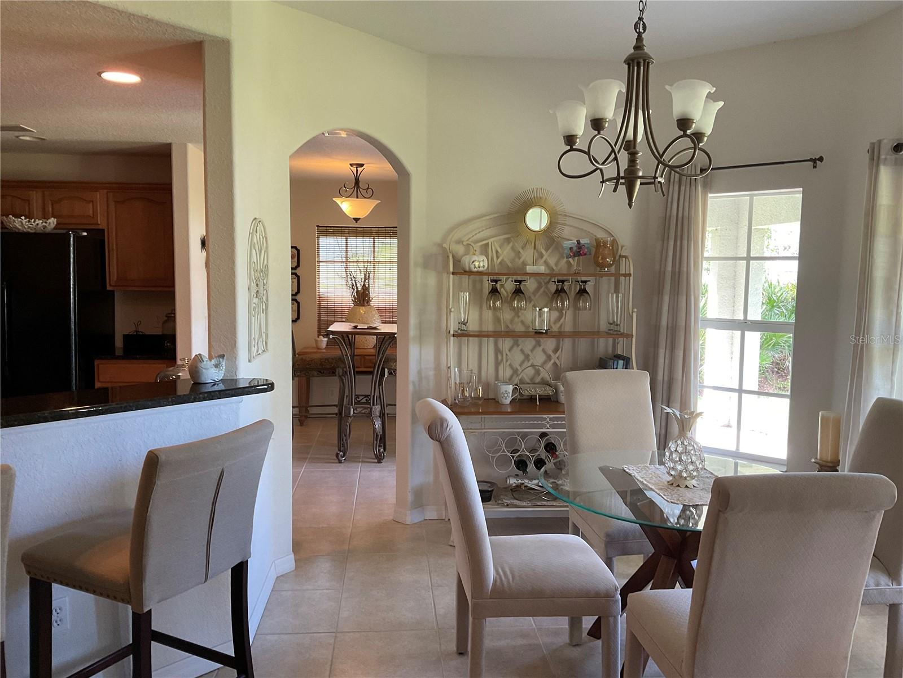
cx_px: 452
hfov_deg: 61.7
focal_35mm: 29
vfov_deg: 48.2
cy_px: 339
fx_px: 756
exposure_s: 1/60
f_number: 1.8
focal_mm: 3
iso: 80
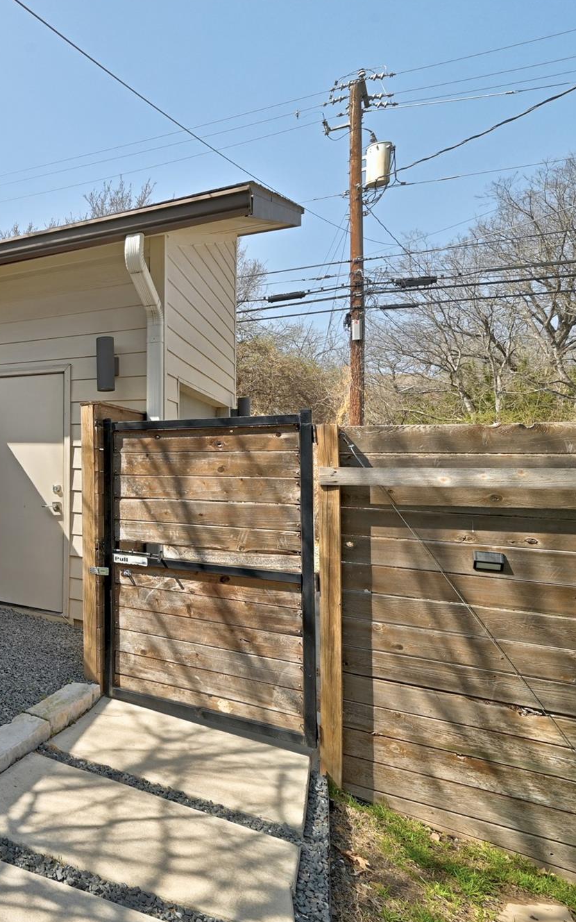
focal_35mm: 22
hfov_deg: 41.9
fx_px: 553
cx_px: -76
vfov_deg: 79.6
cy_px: 465
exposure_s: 1/100
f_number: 10
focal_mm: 14
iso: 400
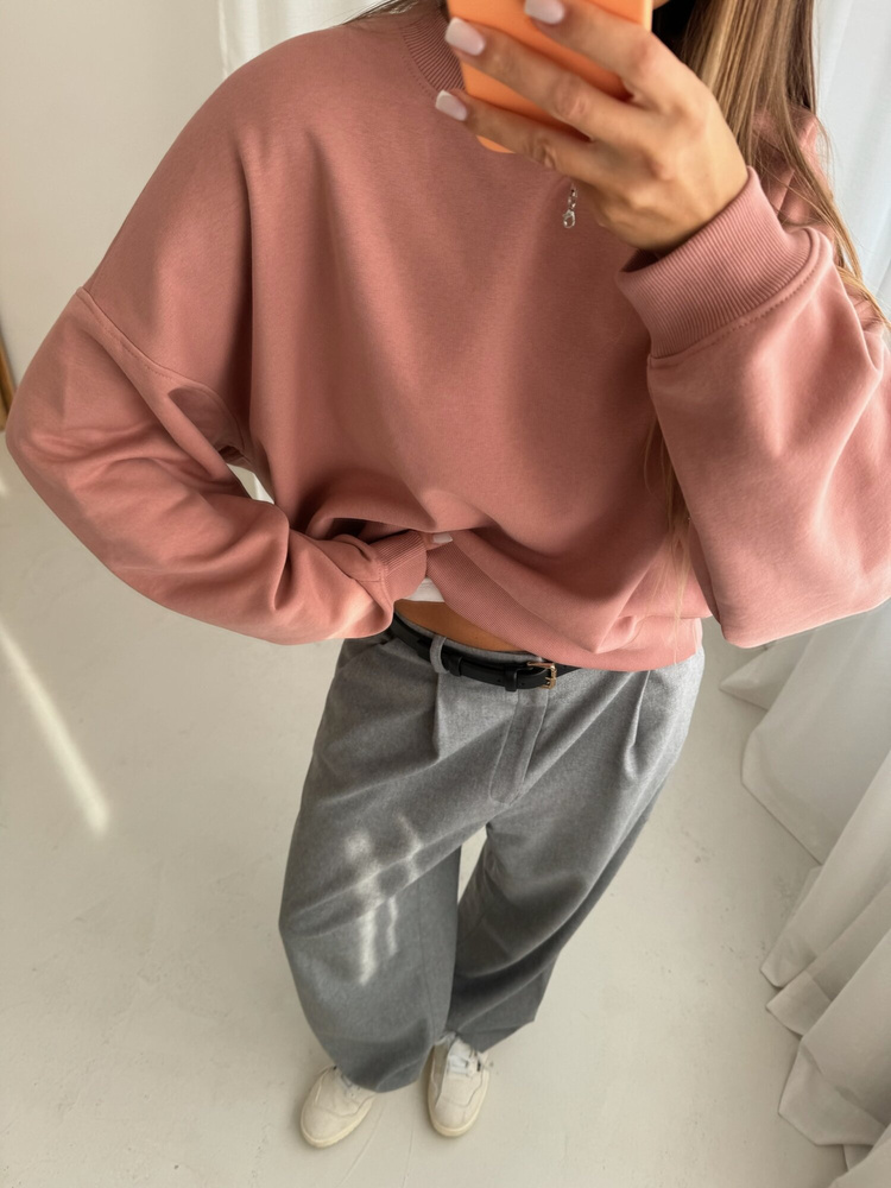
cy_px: 594
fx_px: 824
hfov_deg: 56.8
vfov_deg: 71.6
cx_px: 446
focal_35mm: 24
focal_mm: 6.86
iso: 80
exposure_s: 1/202
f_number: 1.78
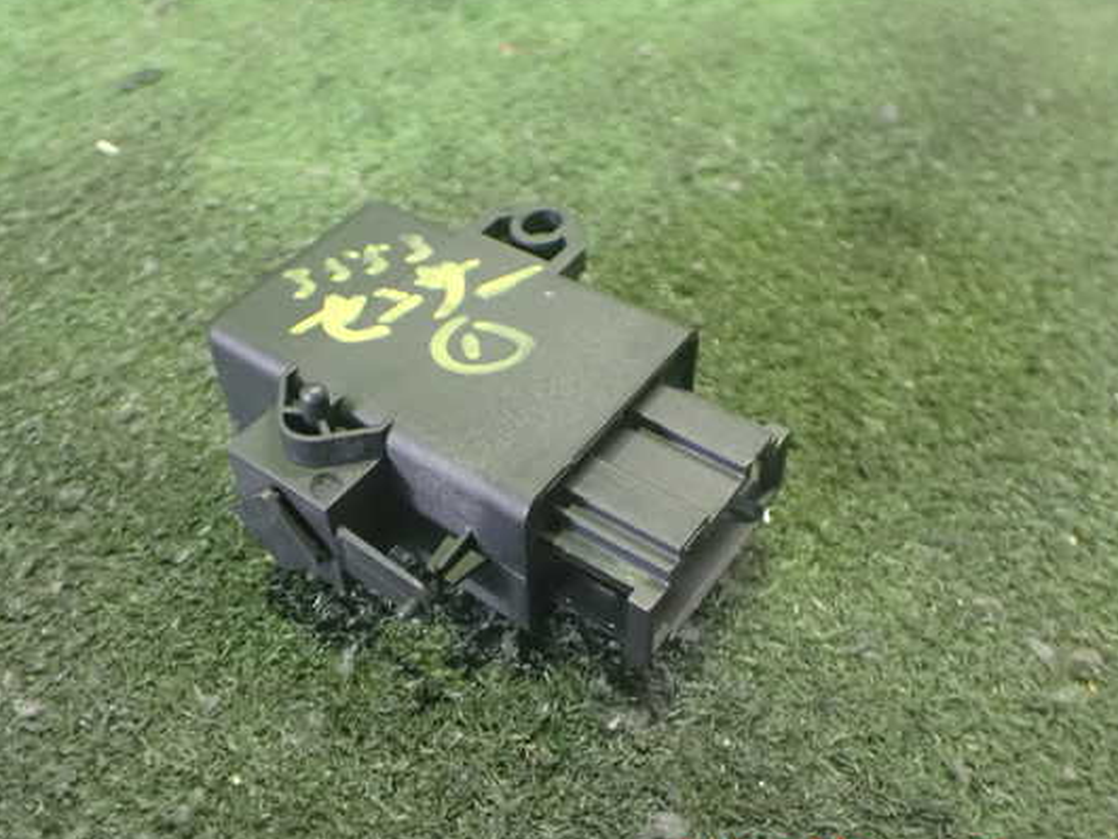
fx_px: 1098
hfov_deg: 53.9
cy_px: 412
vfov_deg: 41.8
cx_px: 524
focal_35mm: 34
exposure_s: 1/30
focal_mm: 5.4
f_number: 2.3
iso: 1600
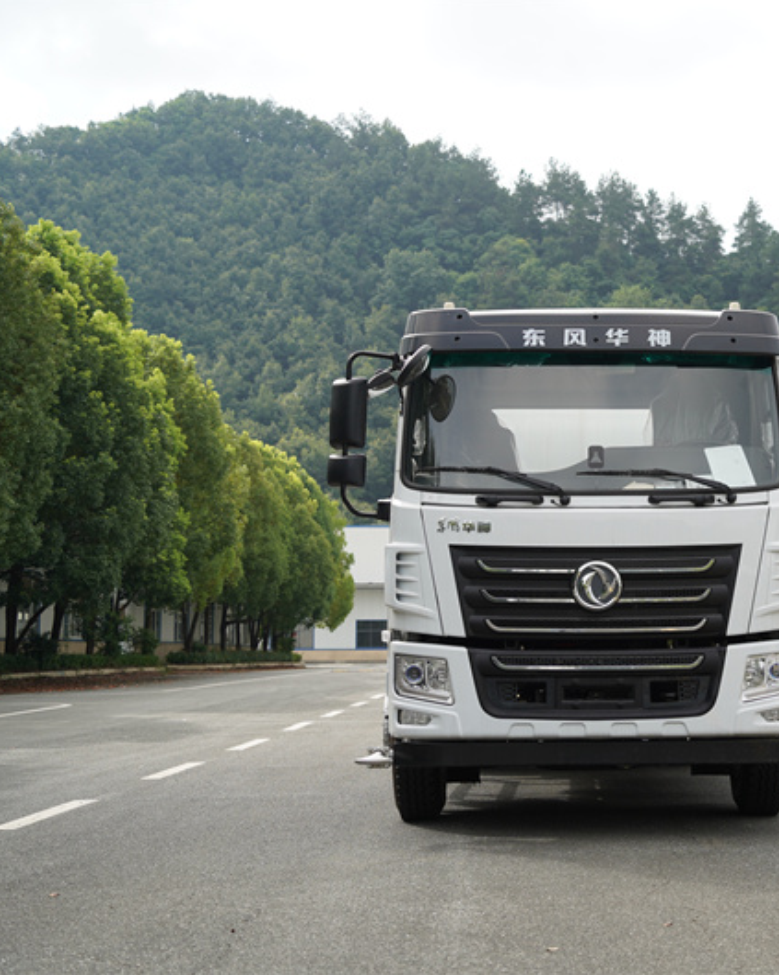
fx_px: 1758
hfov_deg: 24.6
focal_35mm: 61
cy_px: 486
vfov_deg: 31.0
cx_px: 610
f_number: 3.2
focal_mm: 43
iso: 100
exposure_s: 1/800
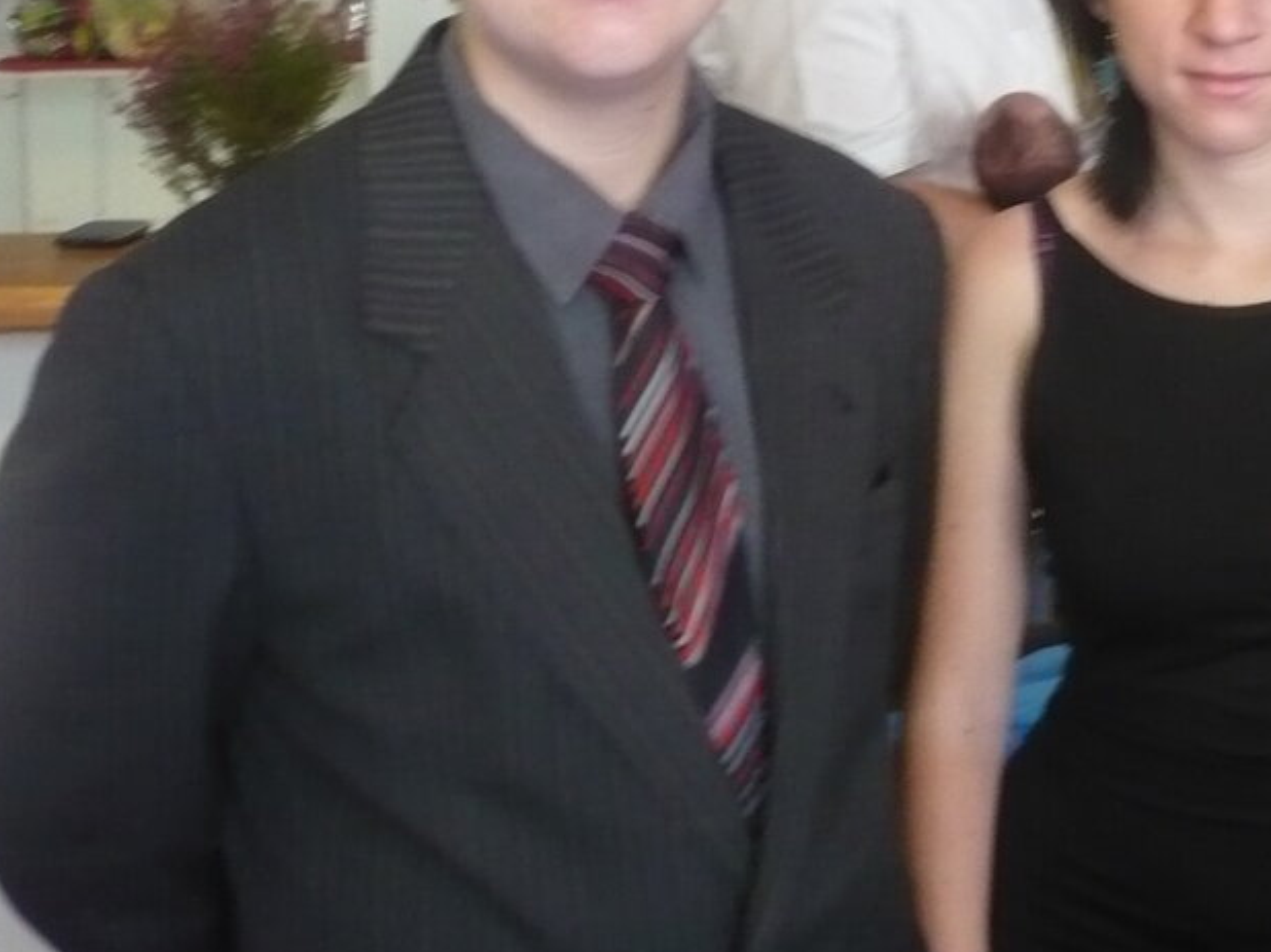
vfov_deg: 21.2
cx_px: 1043
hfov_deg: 27.9
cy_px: 132
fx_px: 2496
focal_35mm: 68
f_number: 2.8
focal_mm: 5.8
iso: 320
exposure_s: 1/30
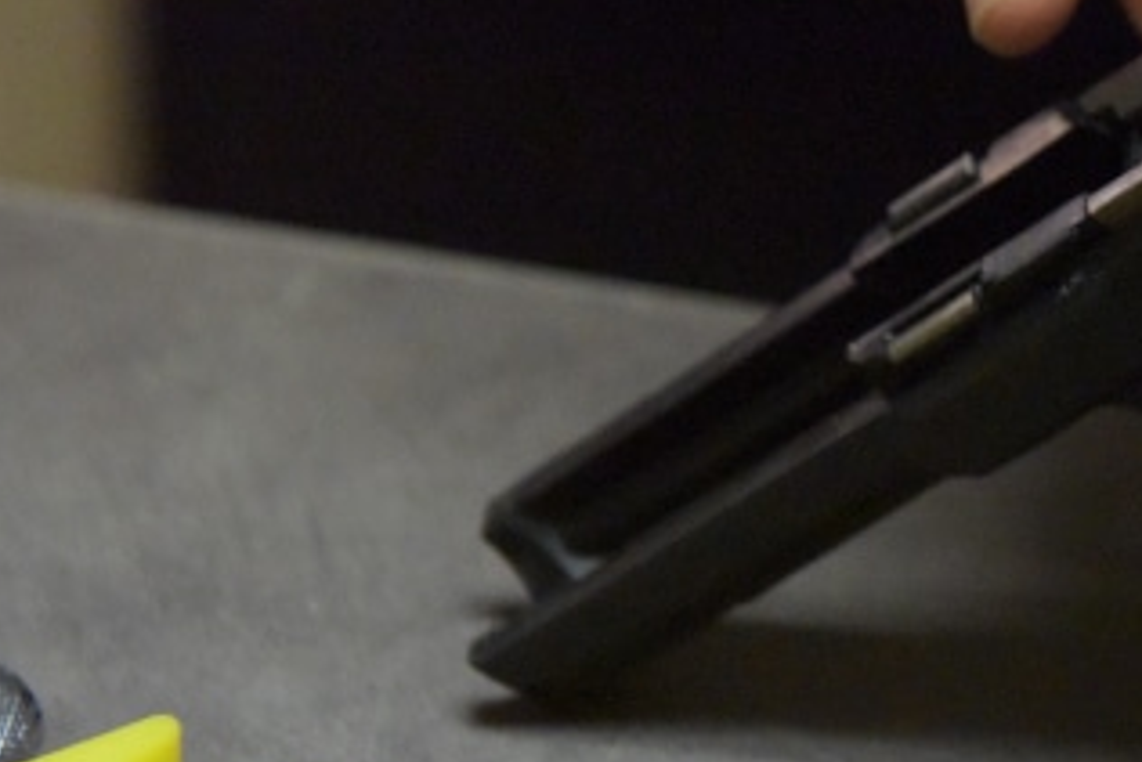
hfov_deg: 11.4
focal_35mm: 177
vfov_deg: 7.7
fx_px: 5617
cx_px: 1388
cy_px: 36
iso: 12800
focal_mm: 70
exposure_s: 1/400
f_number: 5
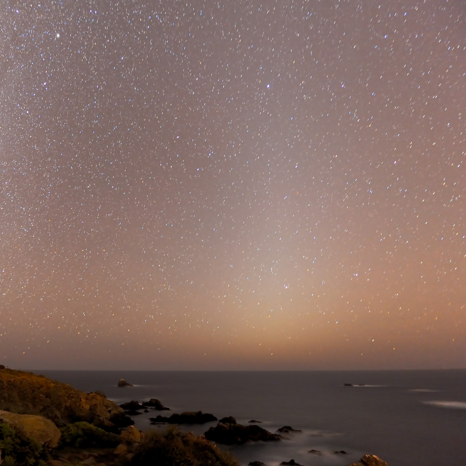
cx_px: 145
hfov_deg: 77.3
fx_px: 274
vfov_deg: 80.7
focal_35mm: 18
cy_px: 232
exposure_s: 63.9
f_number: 2.8
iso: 3200
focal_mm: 14
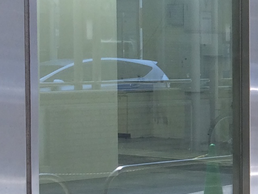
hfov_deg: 11.7
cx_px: 506
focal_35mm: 153
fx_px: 1140
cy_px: 102
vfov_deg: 9.7
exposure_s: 1/122
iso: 32
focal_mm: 4.12
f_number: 2.2
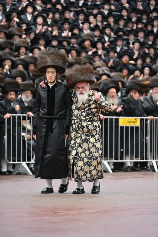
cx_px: 79
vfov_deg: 14.2
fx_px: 954
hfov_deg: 9.5
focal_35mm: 145
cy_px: 118
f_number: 2.8
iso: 640
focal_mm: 145
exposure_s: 1/160
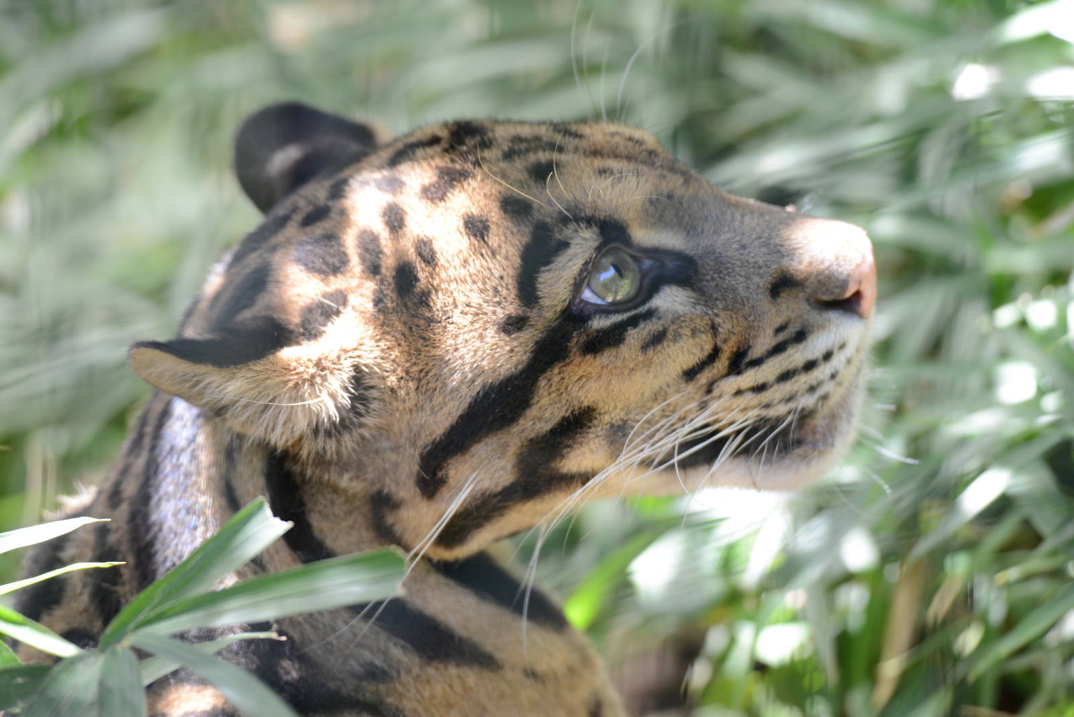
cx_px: 537
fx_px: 12534
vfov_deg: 3.3
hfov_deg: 4.9
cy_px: 358
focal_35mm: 420
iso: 1000
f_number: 6
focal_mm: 420
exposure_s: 1/80
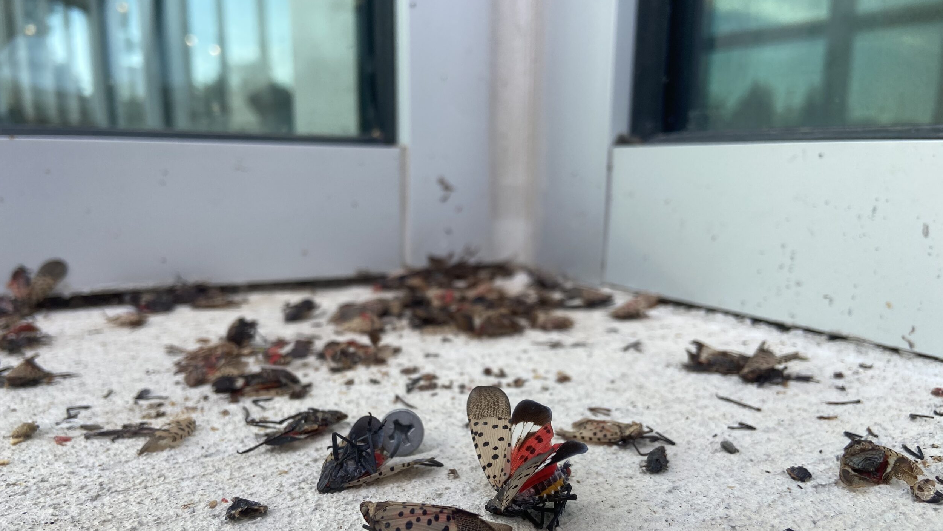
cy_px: 340
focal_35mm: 29
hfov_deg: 66.1
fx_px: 725
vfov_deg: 39.8
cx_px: 467
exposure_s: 1/421
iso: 32
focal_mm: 4.25
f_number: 1.8
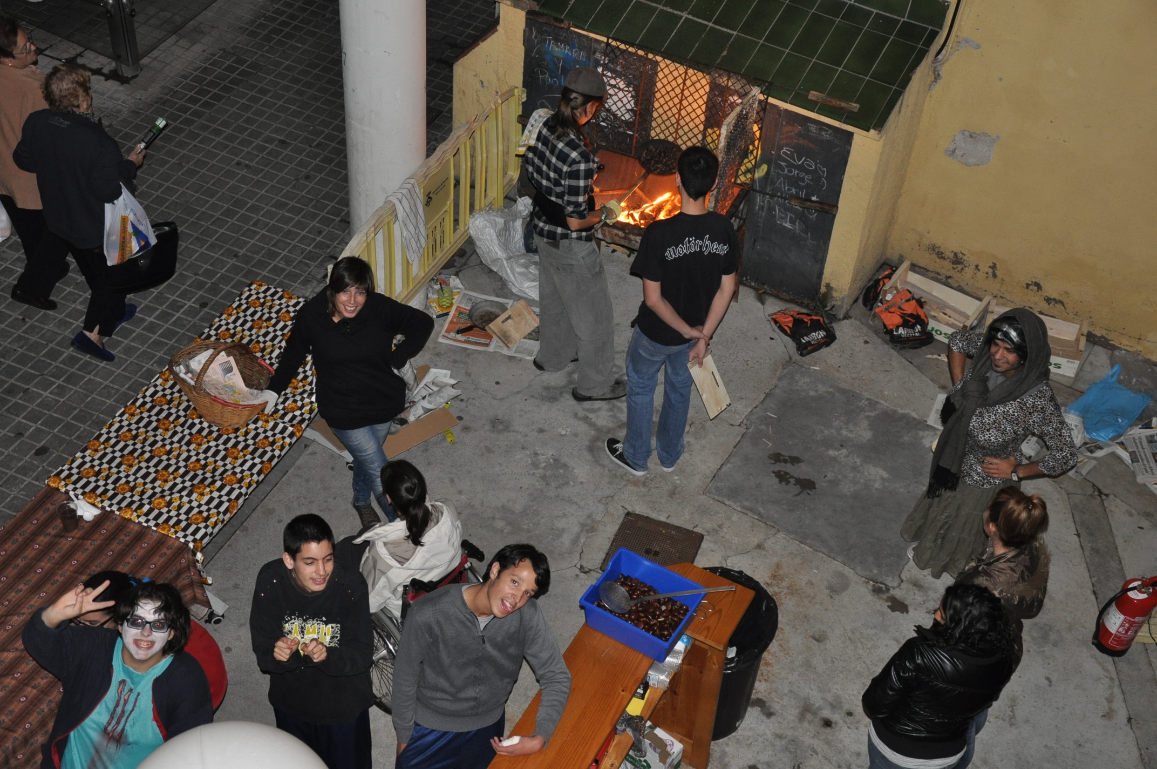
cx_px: 578
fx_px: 1685
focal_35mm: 52
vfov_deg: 25.7
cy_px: 384
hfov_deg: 37.9
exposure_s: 1/60
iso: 800
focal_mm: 35
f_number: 4.5
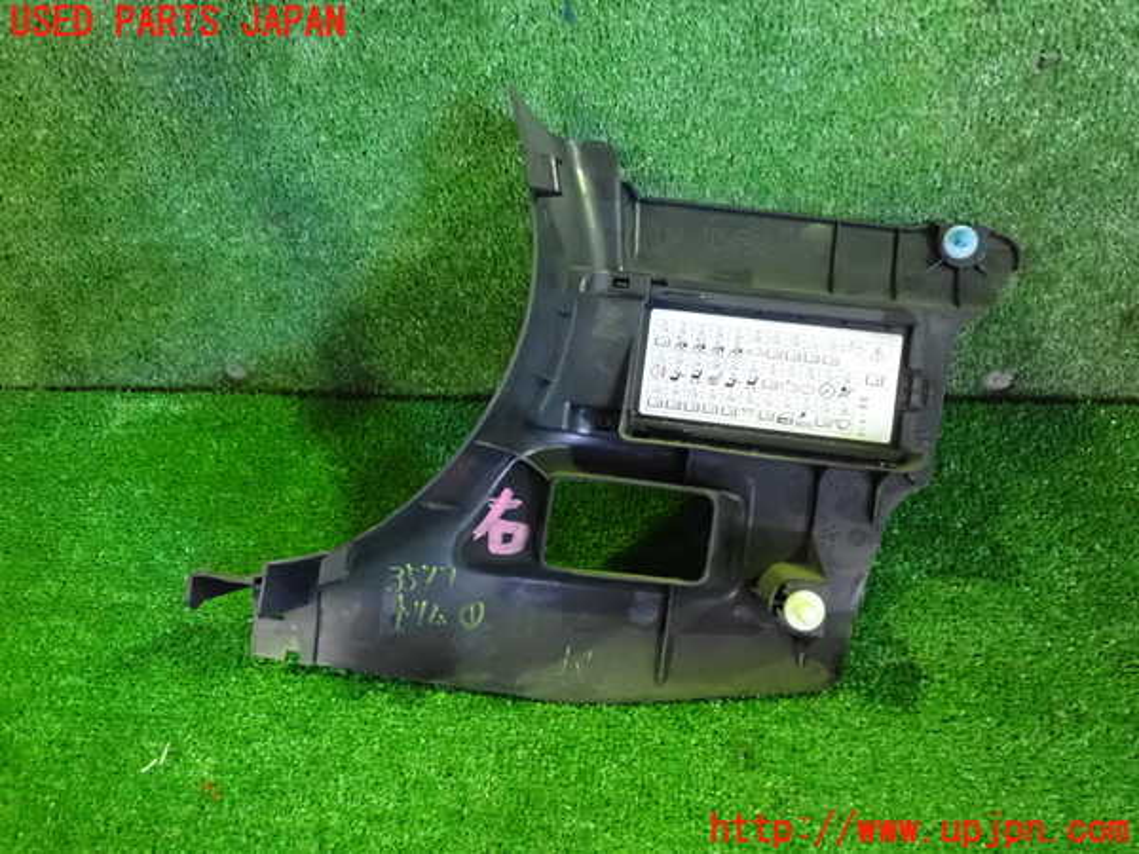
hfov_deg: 60.0
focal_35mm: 30
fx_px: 987
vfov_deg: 46.8
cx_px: 570
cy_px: 427
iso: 1600
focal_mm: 5.4
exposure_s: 1/40
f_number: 2.3
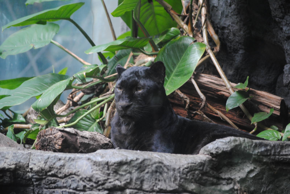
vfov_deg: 8.7
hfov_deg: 13.0
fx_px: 1270
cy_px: 97
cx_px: 145
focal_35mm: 158
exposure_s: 1/50
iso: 400
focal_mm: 105
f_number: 4.5
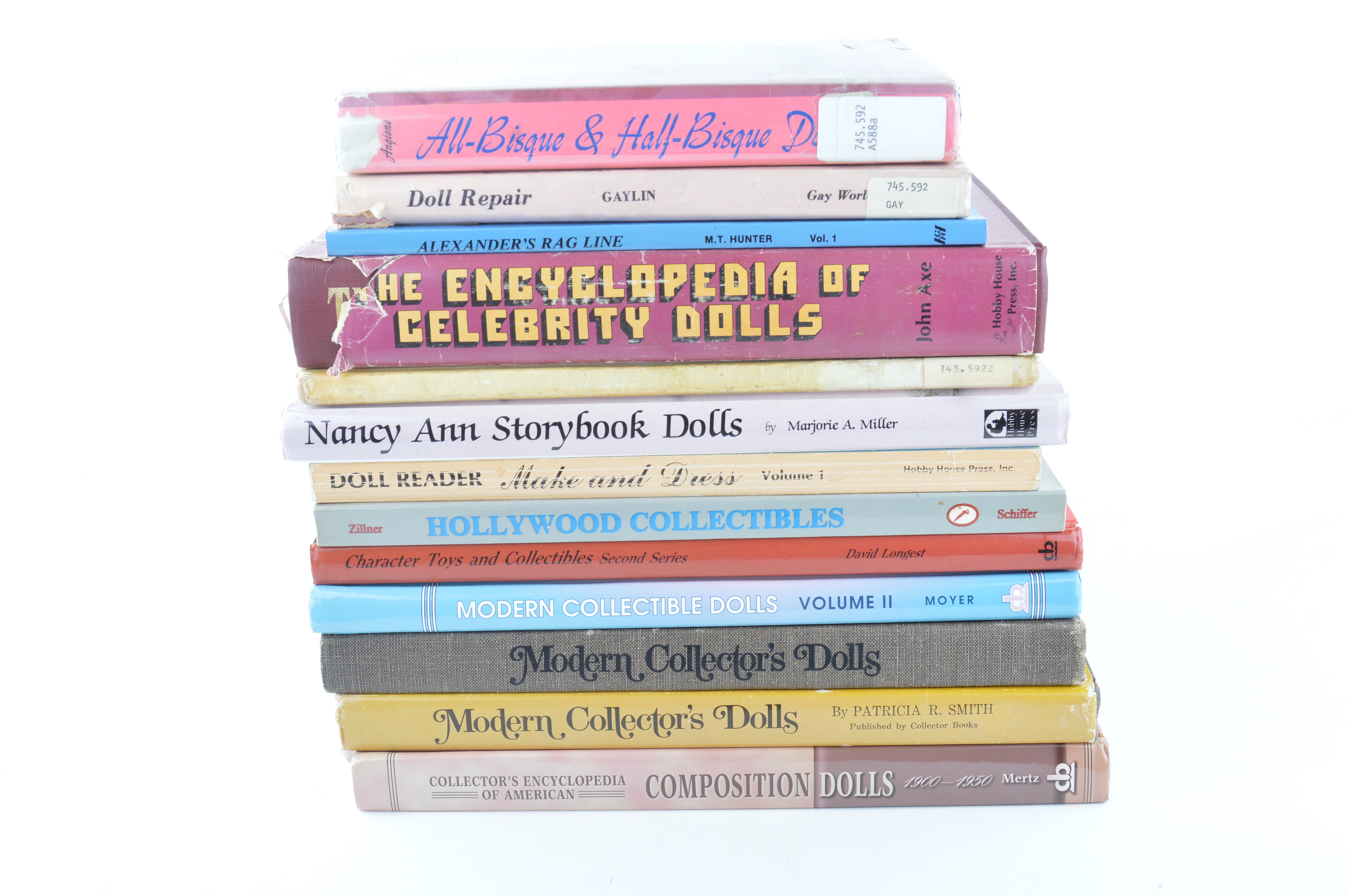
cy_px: 448
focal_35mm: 39
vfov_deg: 34.1
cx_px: 674
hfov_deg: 49.6
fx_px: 1459
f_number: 8
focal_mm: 26
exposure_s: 1/25
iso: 100
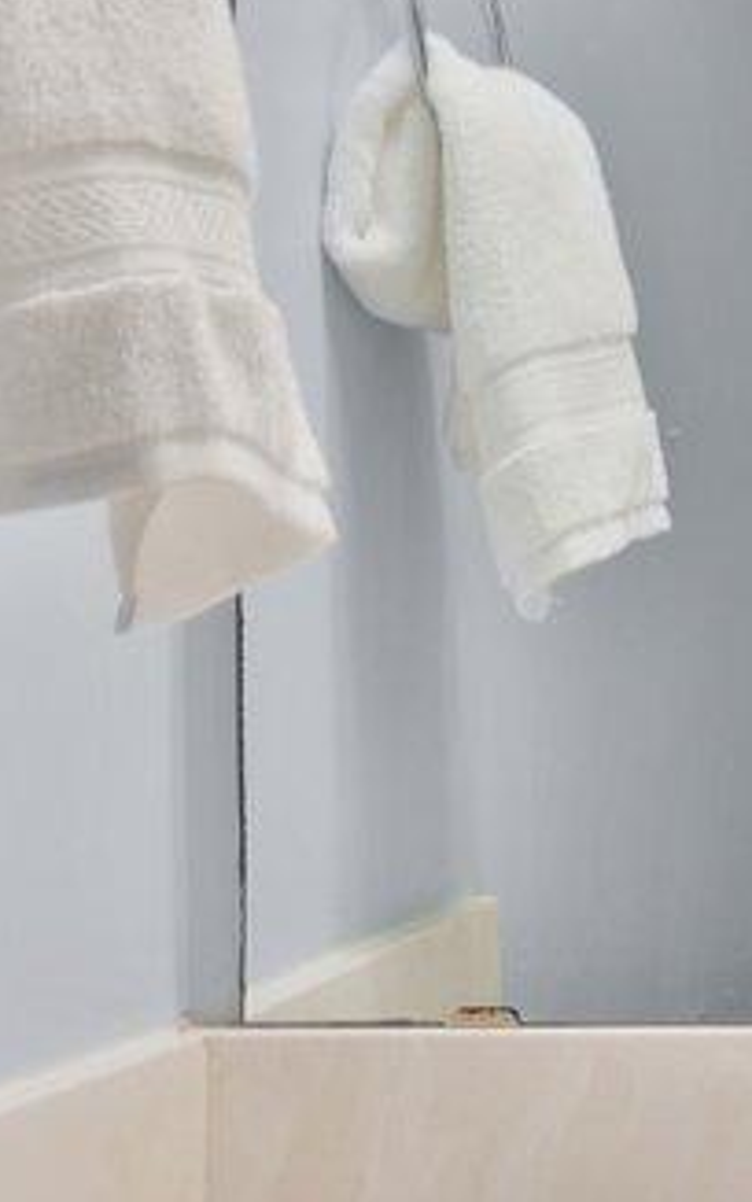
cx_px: 1264
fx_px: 3145
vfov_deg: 21.6
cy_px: 664
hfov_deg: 12.6
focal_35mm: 96
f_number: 8
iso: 100
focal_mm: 10
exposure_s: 1.3
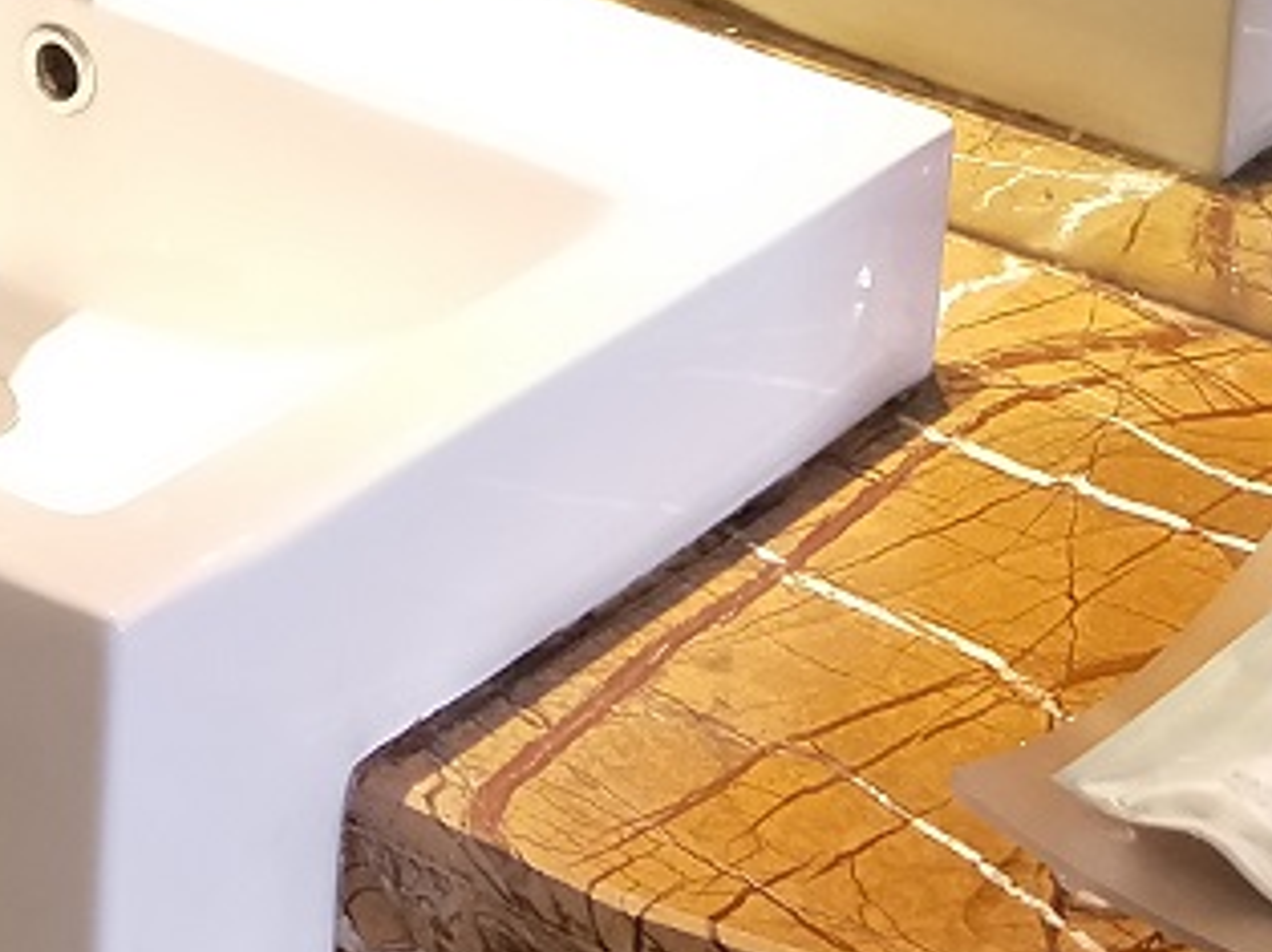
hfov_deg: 17.9
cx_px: -409
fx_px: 3745
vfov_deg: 12.8
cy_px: -907
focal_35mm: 102
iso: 268
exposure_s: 1/33
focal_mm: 4.27
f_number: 1.7
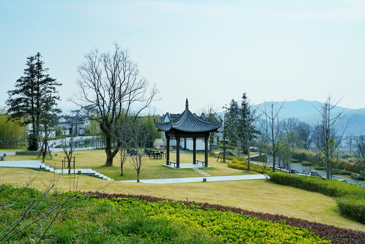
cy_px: 119
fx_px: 406
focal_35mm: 40
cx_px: 184
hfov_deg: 48.5
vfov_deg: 33.4
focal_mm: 35
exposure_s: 1/6400
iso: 500
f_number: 4.5
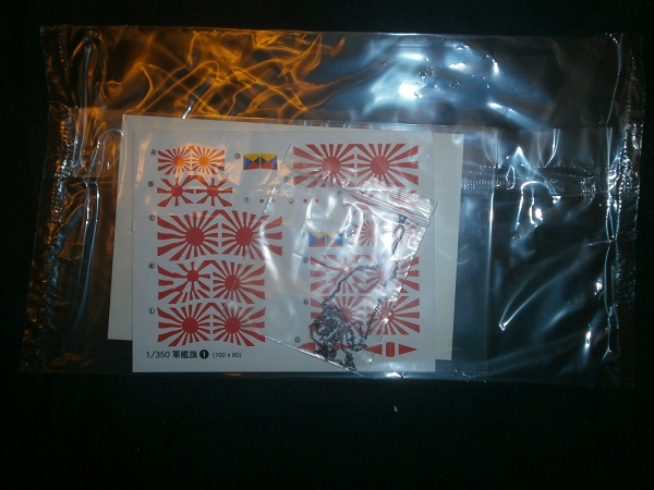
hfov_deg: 56.8
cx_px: 327
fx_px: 605
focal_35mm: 32
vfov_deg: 44.2
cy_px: 245
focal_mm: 5.8
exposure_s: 1/30
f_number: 3.1
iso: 125
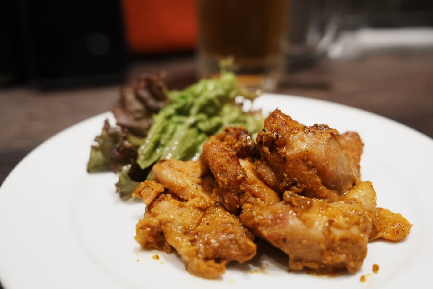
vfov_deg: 35.1
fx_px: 457
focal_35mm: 38
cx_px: 225
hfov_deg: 50.6
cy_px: 153
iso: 1600
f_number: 3.5
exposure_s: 1/500
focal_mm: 33
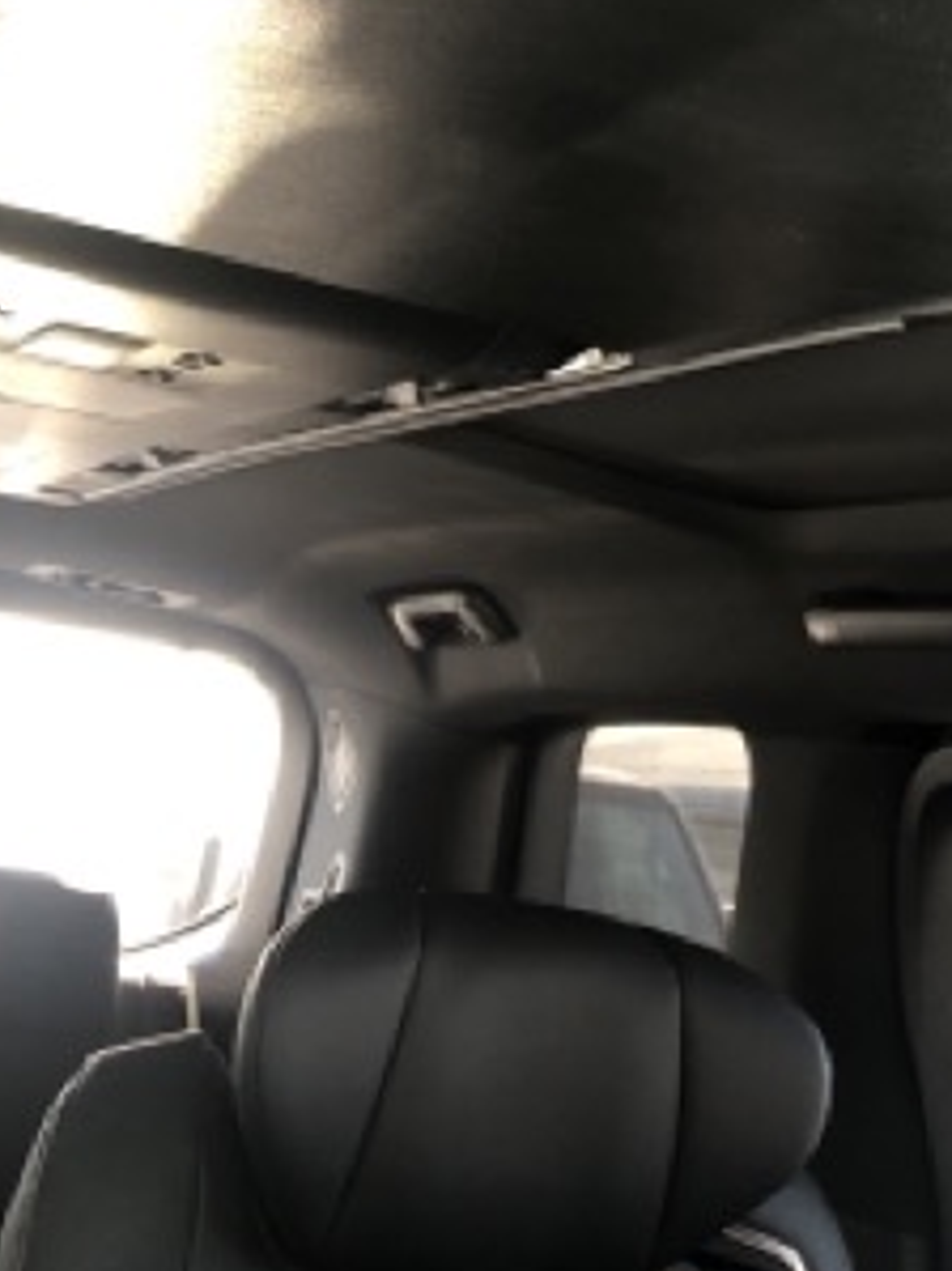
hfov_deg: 24.2
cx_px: 701
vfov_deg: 30.0
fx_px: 2202
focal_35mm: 60
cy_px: 9
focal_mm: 3.99
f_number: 1.8
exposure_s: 1/24
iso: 40
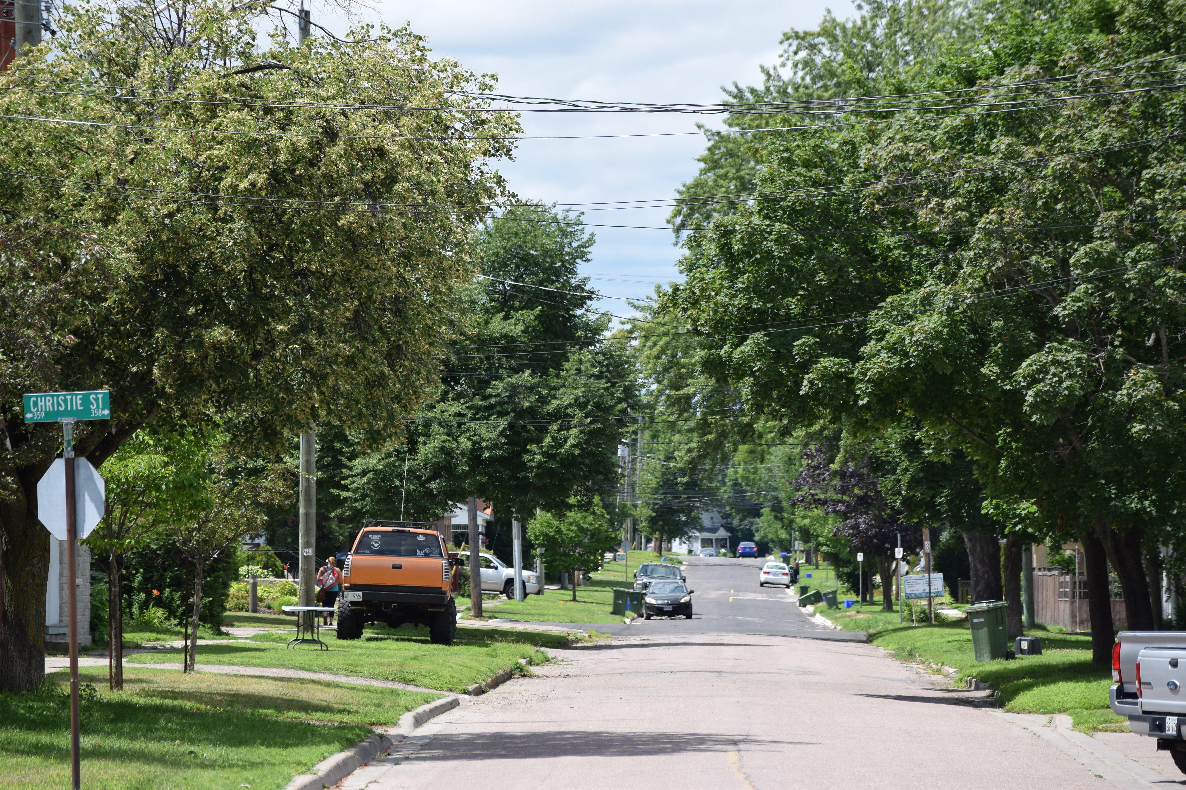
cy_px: 395
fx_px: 5732
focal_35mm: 174
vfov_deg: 7.9
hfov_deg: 11.8
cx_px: 593
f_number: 5.6
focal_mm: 116
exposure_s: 1/500
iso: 100
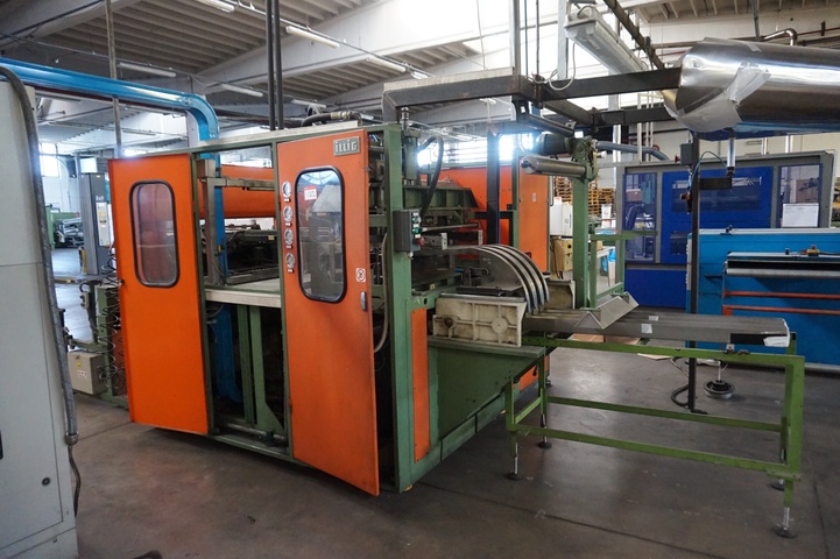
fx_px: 560
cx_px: 420
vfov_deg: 53.1
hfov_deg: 73.8
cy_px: 280
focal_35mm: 24
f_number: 3.5
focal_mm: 16
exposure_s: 1/50
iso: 3200
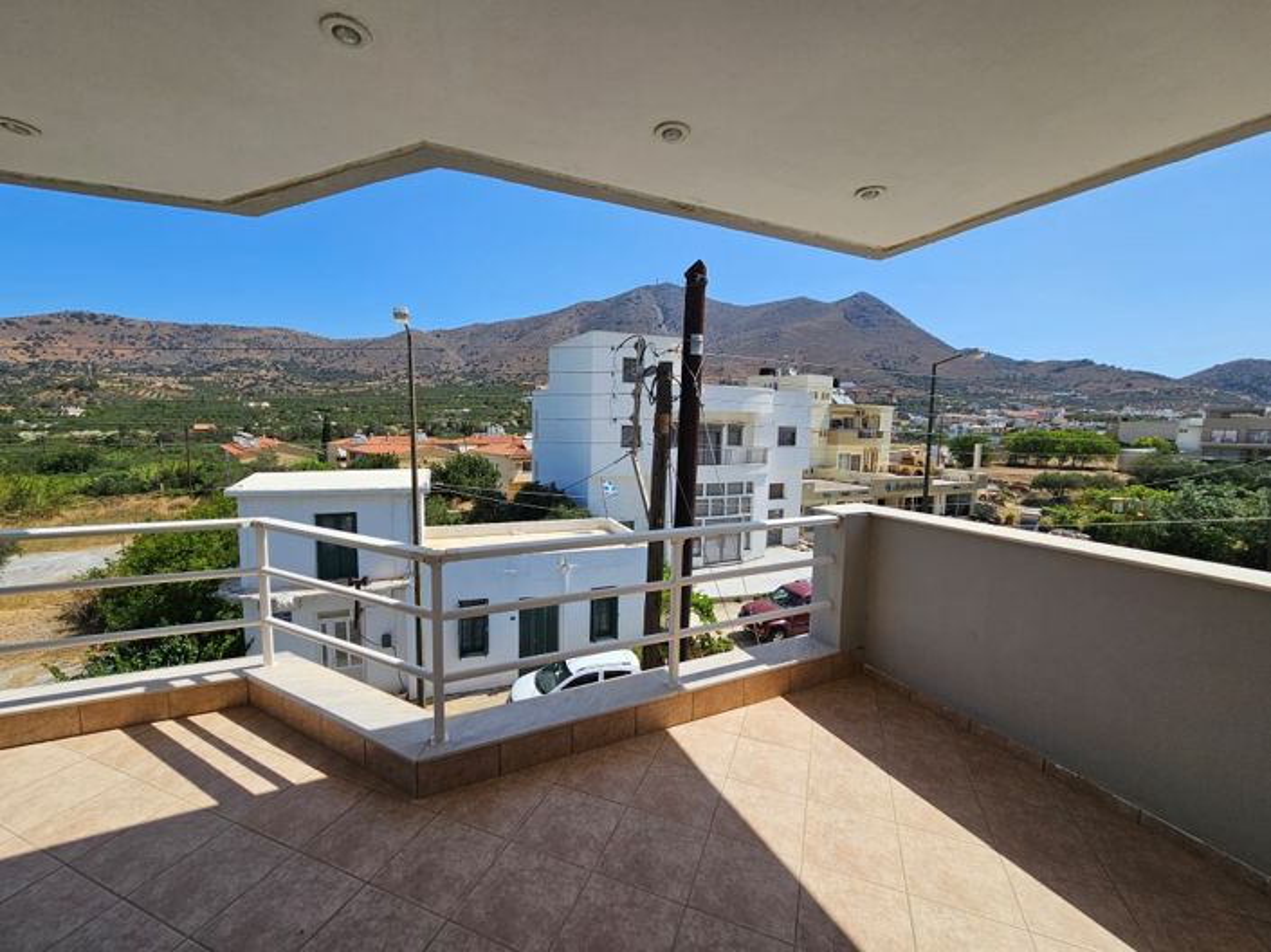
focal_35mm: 13
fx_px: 477
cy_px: 476
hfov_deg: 106.2
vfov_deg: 89.9
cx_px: 636
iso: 50
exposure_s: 1/2866
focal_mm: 2.2
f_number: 2.2
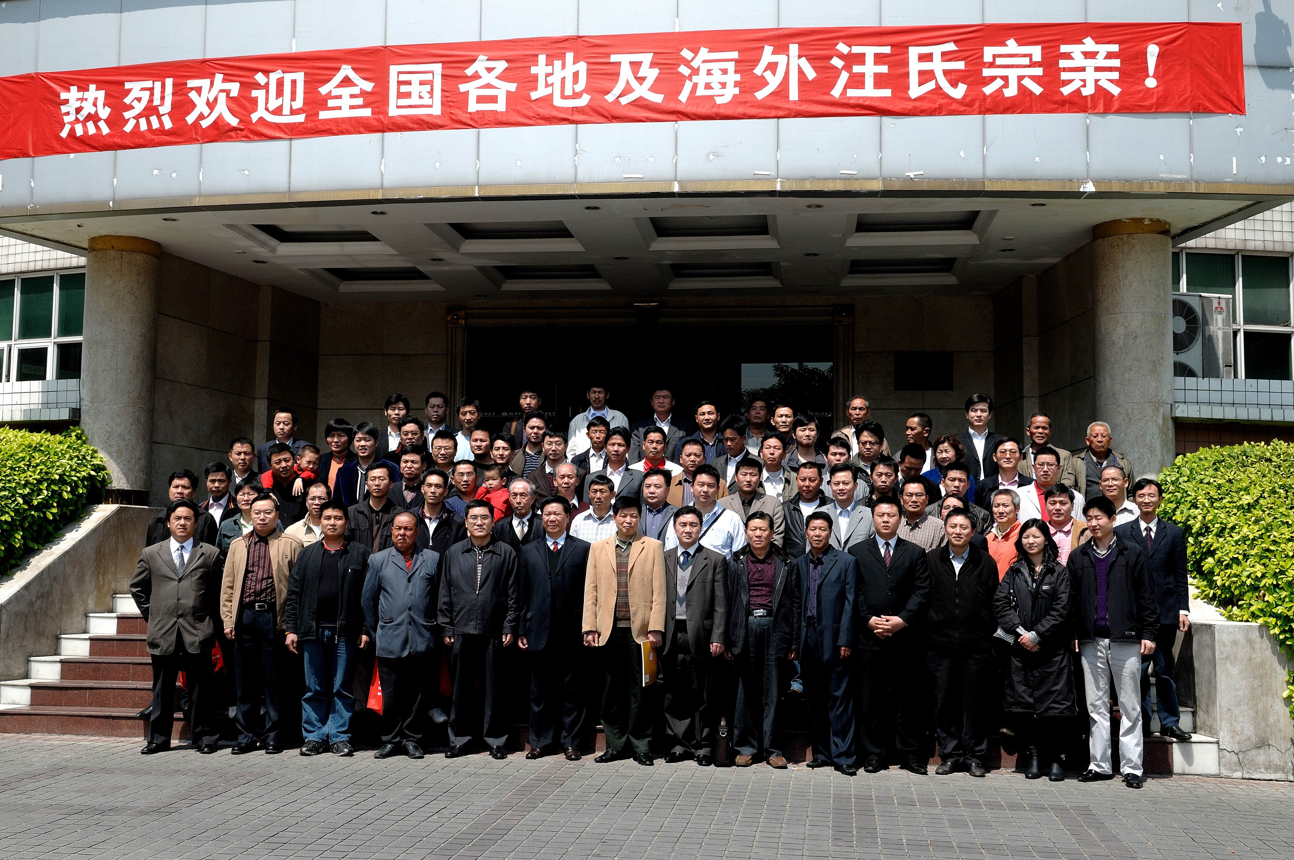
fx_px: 1400
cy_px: 430
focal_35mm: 39
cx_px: 647
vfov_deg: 34.1
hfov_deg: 49.6
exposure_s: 1/250
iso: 200
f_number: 11
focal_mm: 26
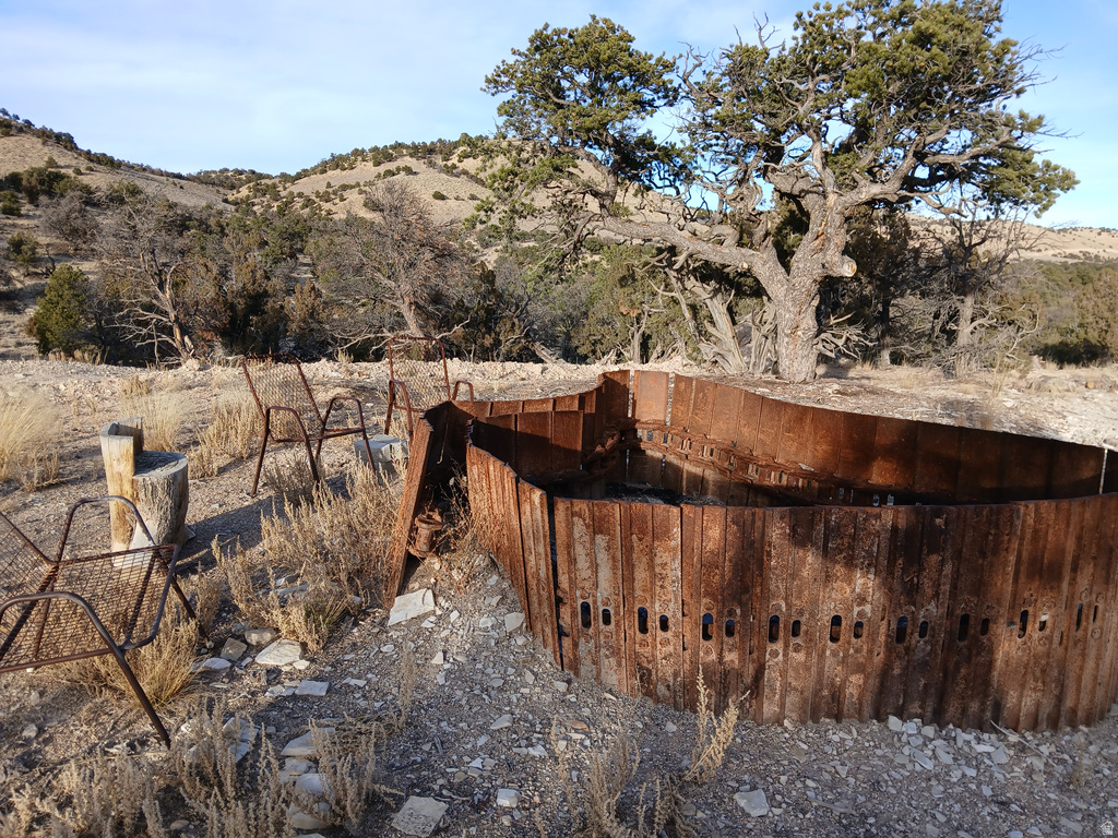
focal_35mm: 26
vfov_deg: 53.1
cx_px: 559
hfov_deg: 67.3
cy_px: 419
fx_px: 840
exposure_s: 1/227
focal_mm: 3.98
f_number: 1.8
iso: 20
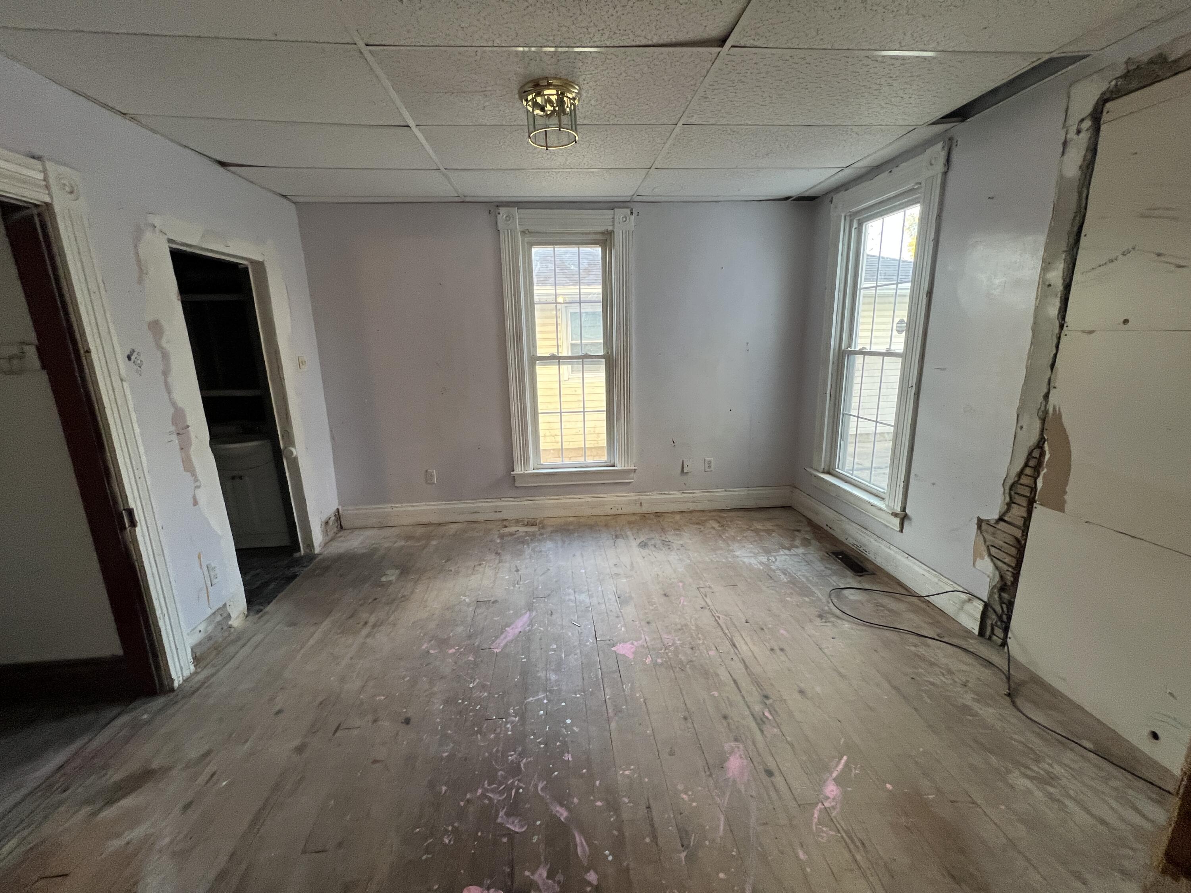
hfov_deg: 106.2
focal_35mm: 13
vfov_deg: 89.9
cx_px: 596
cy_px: 446
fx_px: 447
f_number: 1.8
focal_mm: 1.57
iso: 250
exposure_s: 1/60
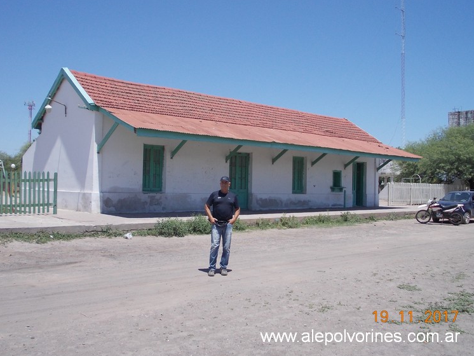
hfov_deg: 47.8
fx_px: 534
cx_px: 240
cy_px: 177
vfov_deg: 36.8
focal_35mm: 39
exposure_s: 1/320
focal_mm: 5.3
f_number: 6.2
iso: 80
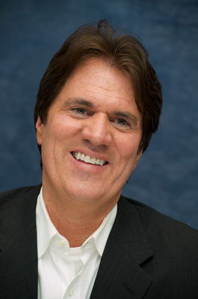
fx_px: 1160
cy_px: 150
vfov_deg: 14.7
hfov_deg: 9.8
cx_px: 99
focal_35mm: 140
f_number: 6.3
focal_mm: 140
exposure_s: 1/60
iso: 400
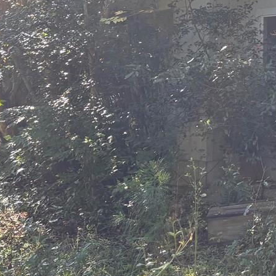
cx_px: 484
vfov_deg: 20.5
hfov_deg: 17.5
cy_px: 4
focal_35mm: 82
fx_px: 740
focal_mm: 5.96
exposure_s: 1/284
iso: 50
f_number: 1.6
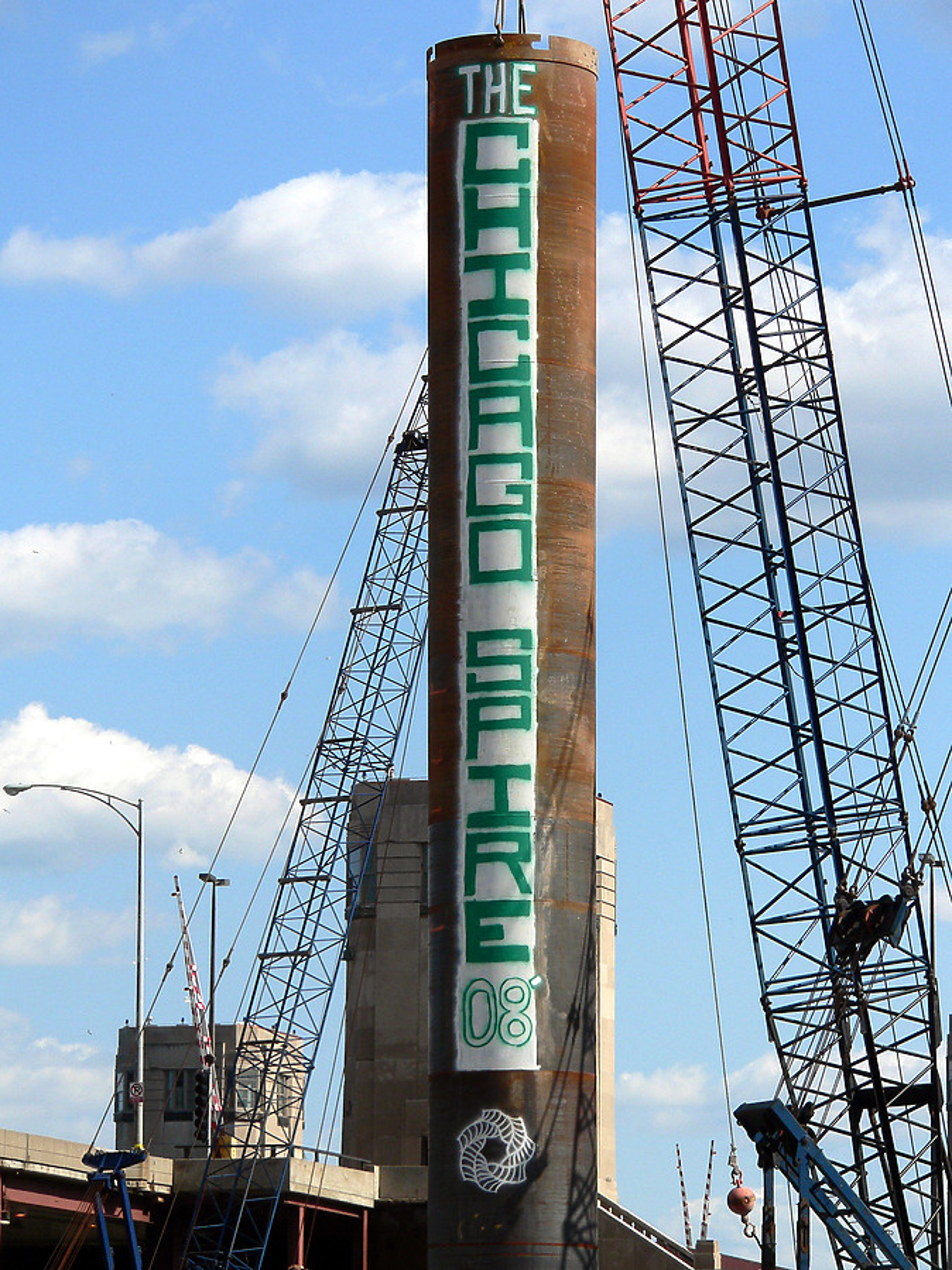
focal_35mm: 158
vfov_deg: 12.5
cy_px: 635
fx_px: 5799
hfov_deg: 9.4
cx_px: 476
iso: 80
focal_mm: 26.3
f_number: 4.6
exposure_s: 1/800
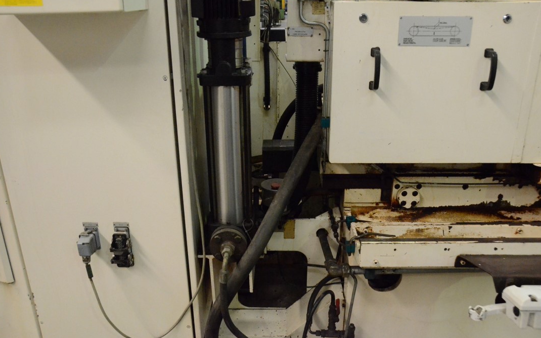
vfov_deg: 40.6
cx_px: 270
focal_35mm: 31
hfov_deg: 61.2
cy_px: 161
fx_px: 457
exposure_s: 1/100
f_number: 5
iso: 6400
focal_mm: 20
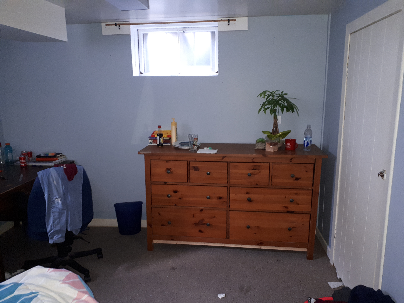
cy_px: 152
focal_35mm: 27
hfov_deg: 65.3
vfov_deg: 51.4
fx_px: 315
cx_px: 202
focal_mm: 3.6
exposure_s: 1/17
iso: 200
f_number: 1.9
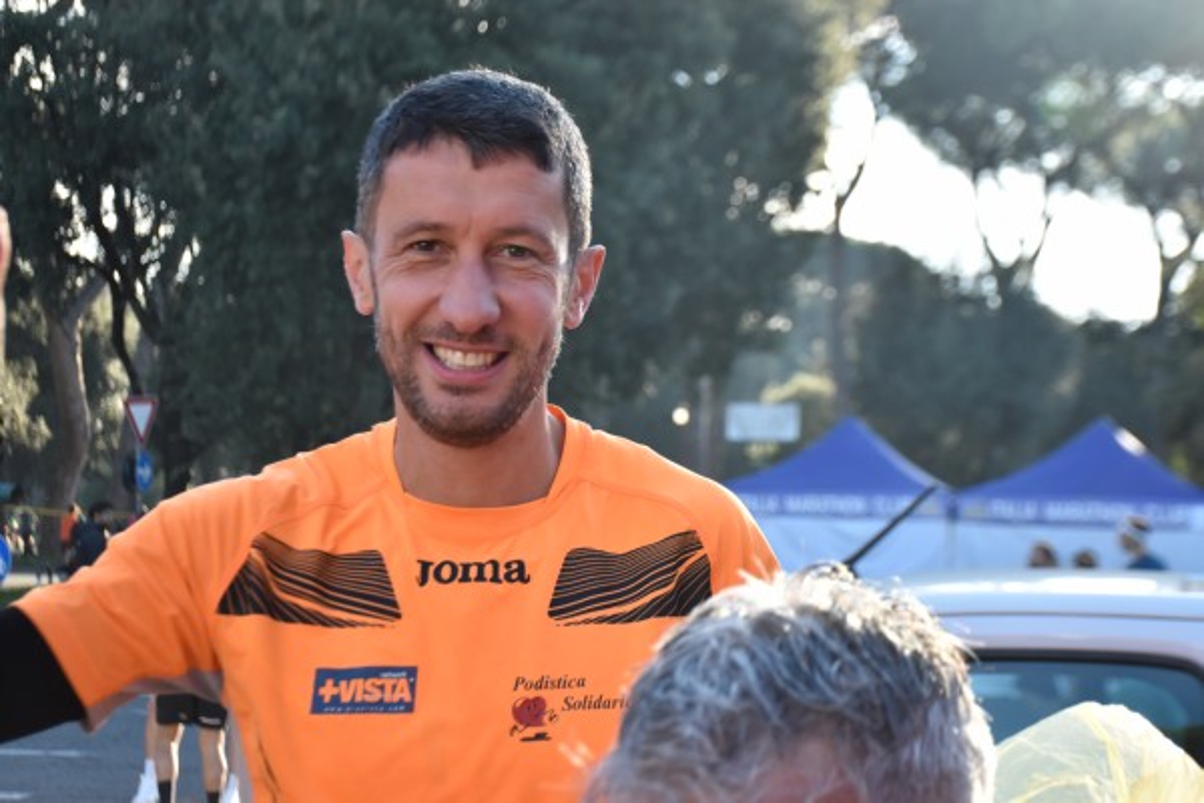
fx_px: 2257
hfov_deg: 29.9
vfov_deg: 20.2
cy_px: 402
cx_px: 602
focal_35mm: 68
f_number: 4.5
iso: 800
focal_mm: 45
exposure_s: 1/800
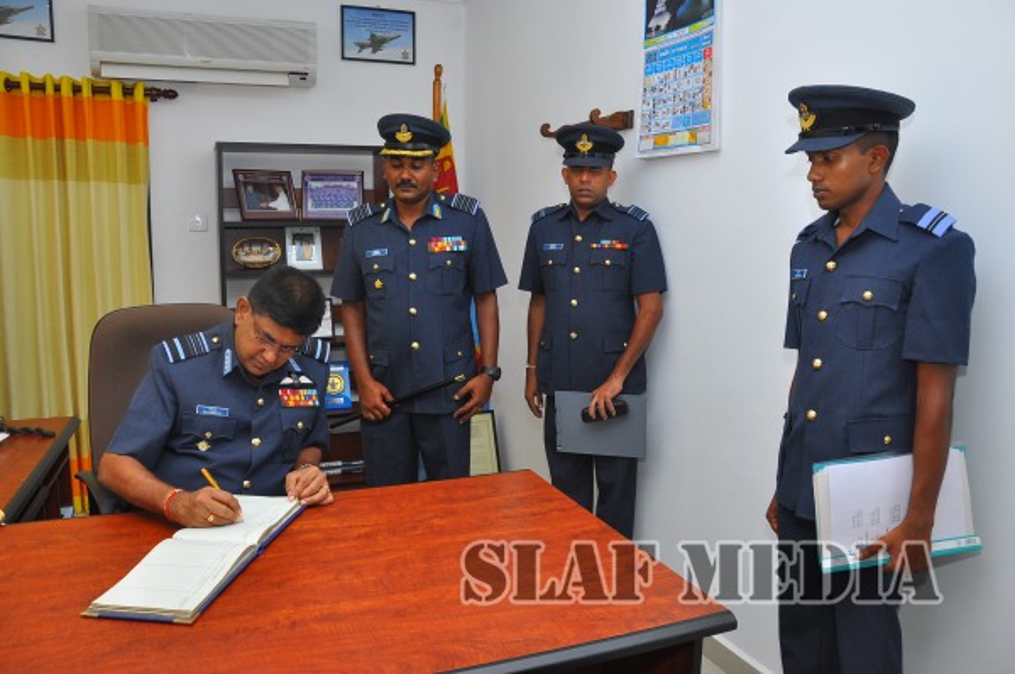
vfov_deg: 47.8
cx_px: 508
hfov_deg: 67.5
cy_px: 337
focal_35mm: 27
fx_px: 760
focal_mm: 18
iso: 500
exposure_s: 1/125
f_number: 5.6
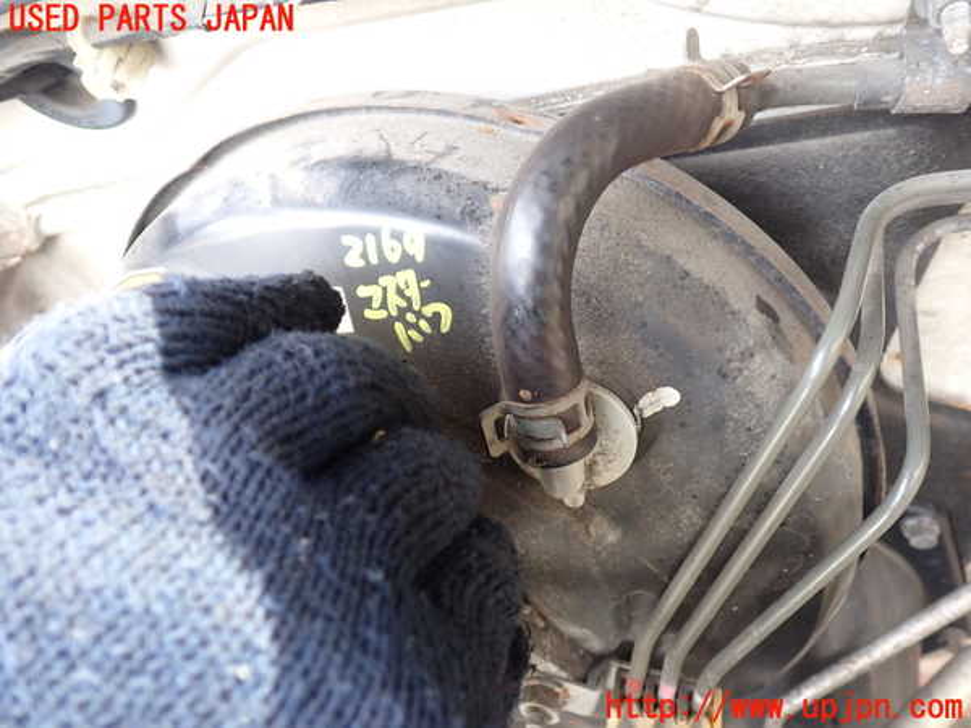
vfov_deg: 46.8
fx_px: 842
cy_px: 364
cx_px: 486
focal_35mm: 30
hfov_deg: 60.0
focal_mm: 5.4
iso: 200
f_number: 2.3
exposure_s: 1/50
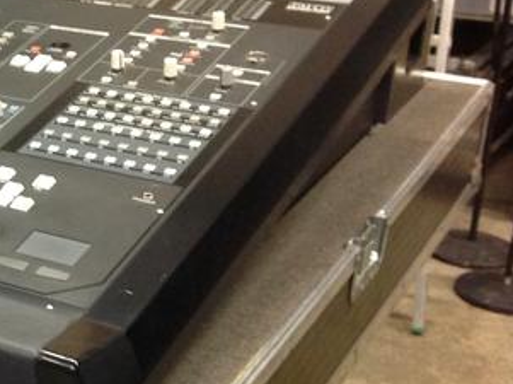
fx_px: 1377
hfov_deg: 19.4
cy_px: 191
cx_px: -165
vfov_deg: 15.9
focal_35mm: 93
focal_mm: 4.28
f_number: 2.4
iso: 250
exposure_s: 1/15
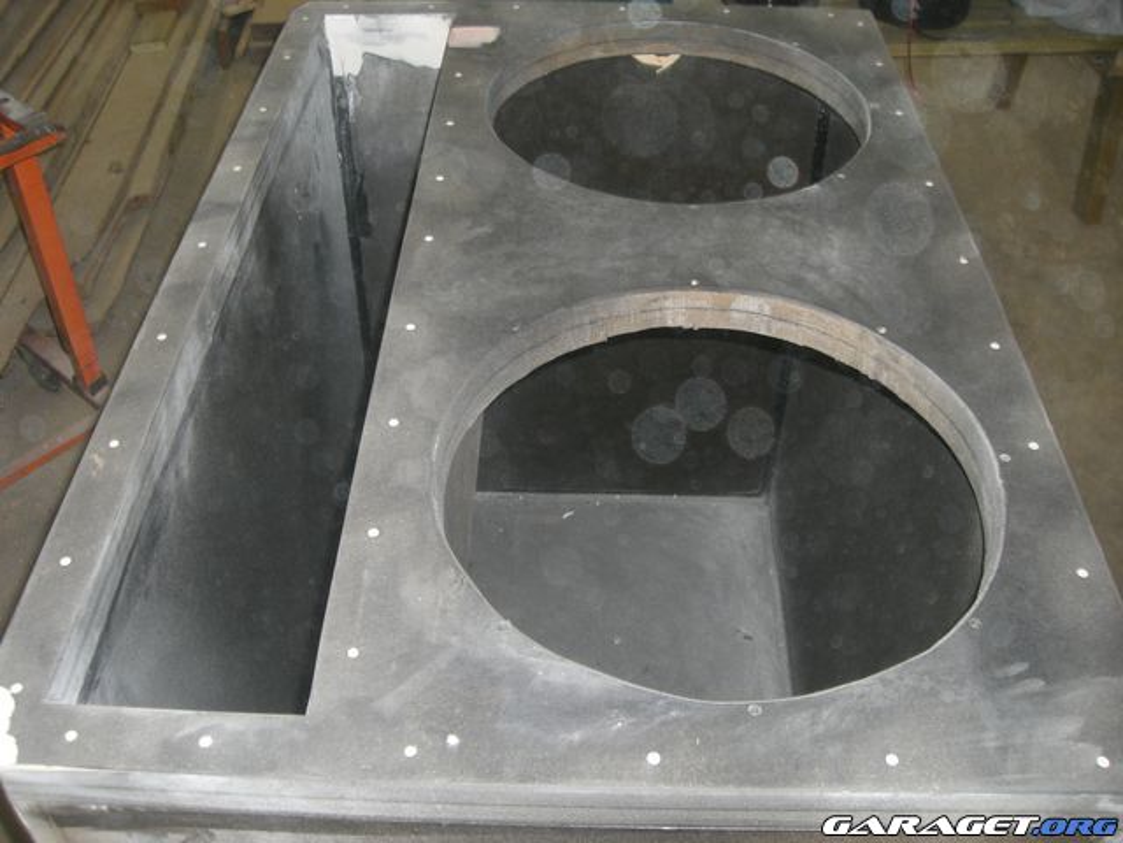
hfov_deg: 49.0
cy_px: 422
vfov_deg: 37.7
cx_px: 562
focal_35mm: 38
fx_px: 1233
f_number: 2.7
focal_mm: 6.2
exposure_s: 1/60
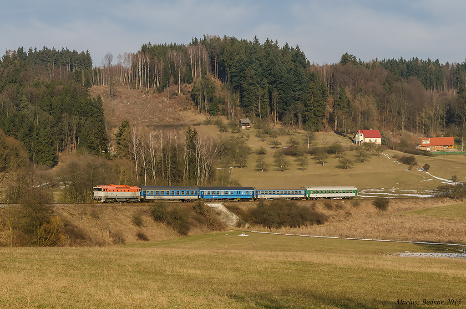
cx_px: 233
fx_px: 872
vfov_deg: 20.1
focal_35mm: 68
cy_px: 154
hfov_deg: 29.9
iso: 100
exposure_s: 1/250
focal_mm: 45
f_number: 11
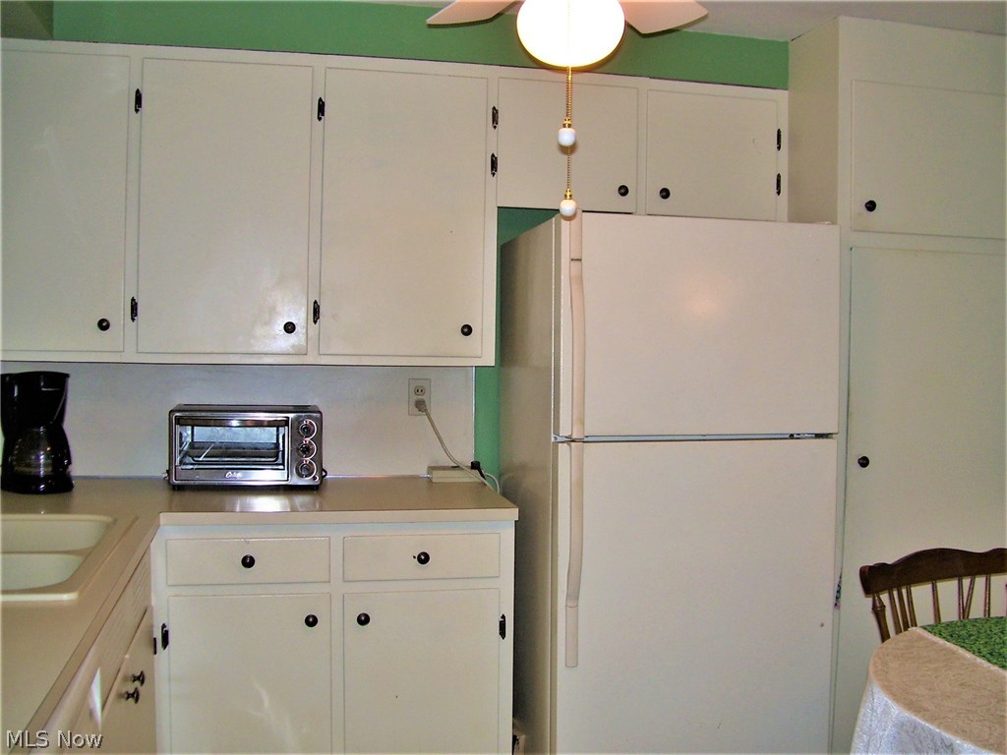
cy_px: 378
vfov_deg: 39.7
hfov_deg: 51.4
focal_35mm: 36
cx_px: 504
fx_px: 1047
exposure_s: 1/60
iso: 80
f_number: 2.7
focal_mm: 6
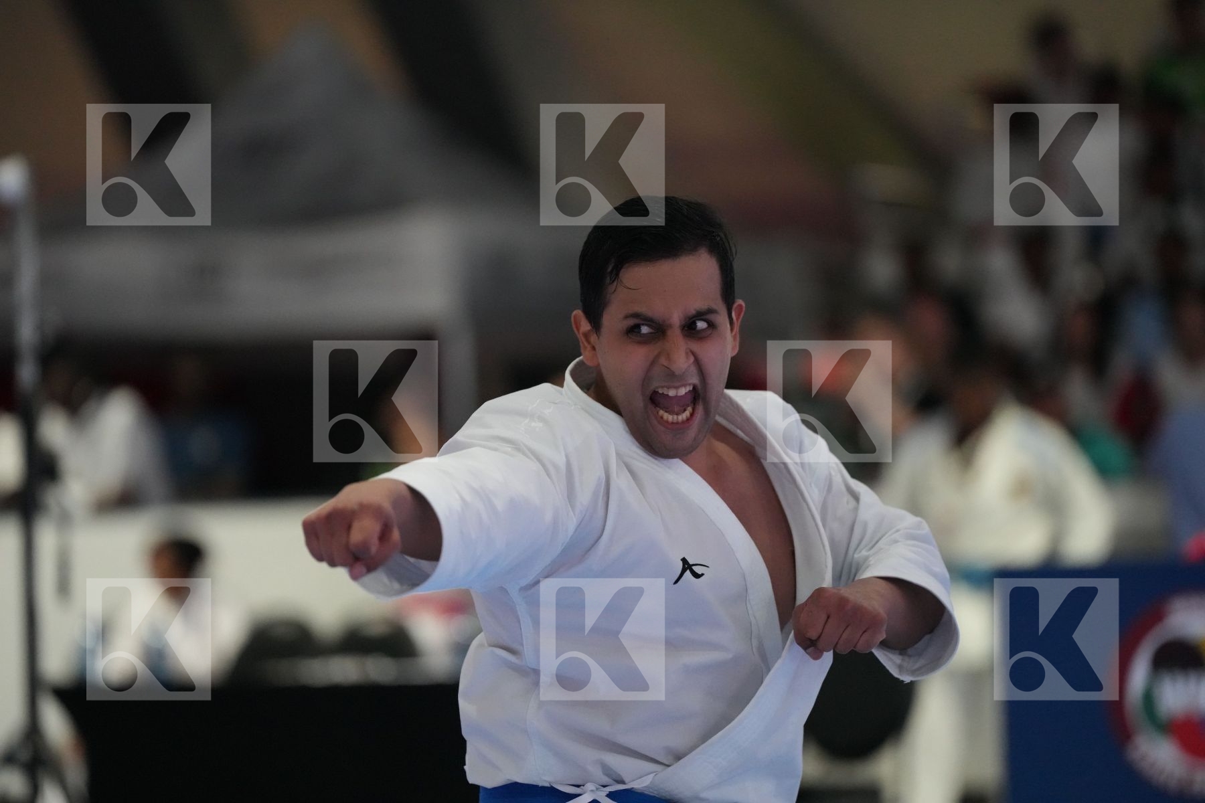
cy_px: 402
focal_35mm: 200
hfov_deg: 10.3
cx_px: 602
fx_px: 6694
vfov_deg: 6.9
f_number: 2.8
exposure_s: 1/500
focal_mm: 200
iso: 8000
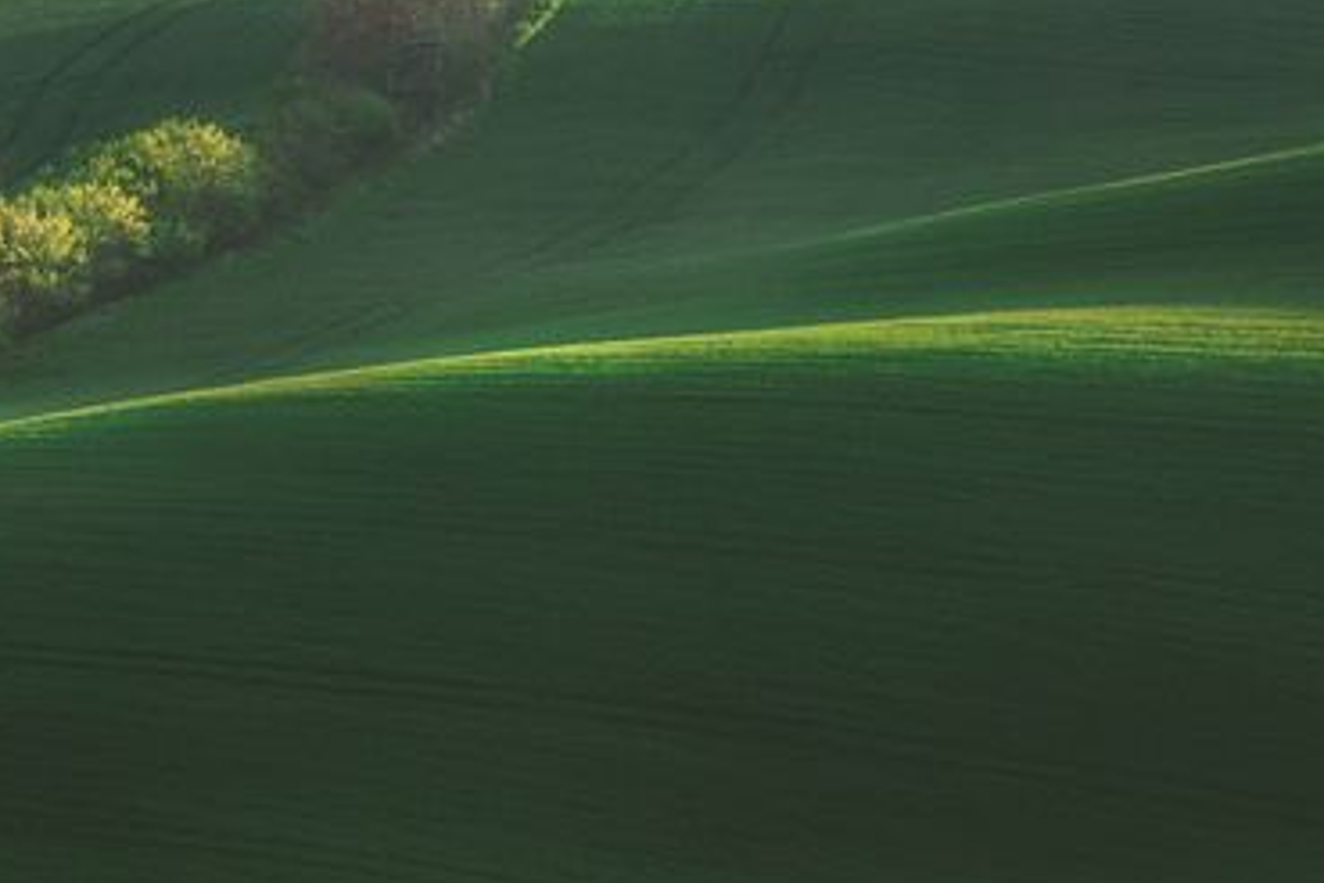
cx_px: 142
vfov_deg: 2.2
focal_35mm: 623
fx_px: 22911
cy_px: 666
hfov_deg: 3.3
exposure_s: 1/80
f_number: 11
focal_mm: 230
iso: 100
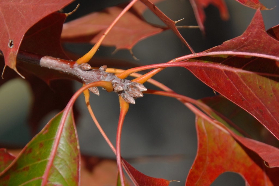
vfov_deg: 4.6
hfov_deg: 6.9
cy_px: 93
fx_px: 2327
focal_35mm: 300
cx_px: 140
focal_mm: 200
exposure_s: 1/350
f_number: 10
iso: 400
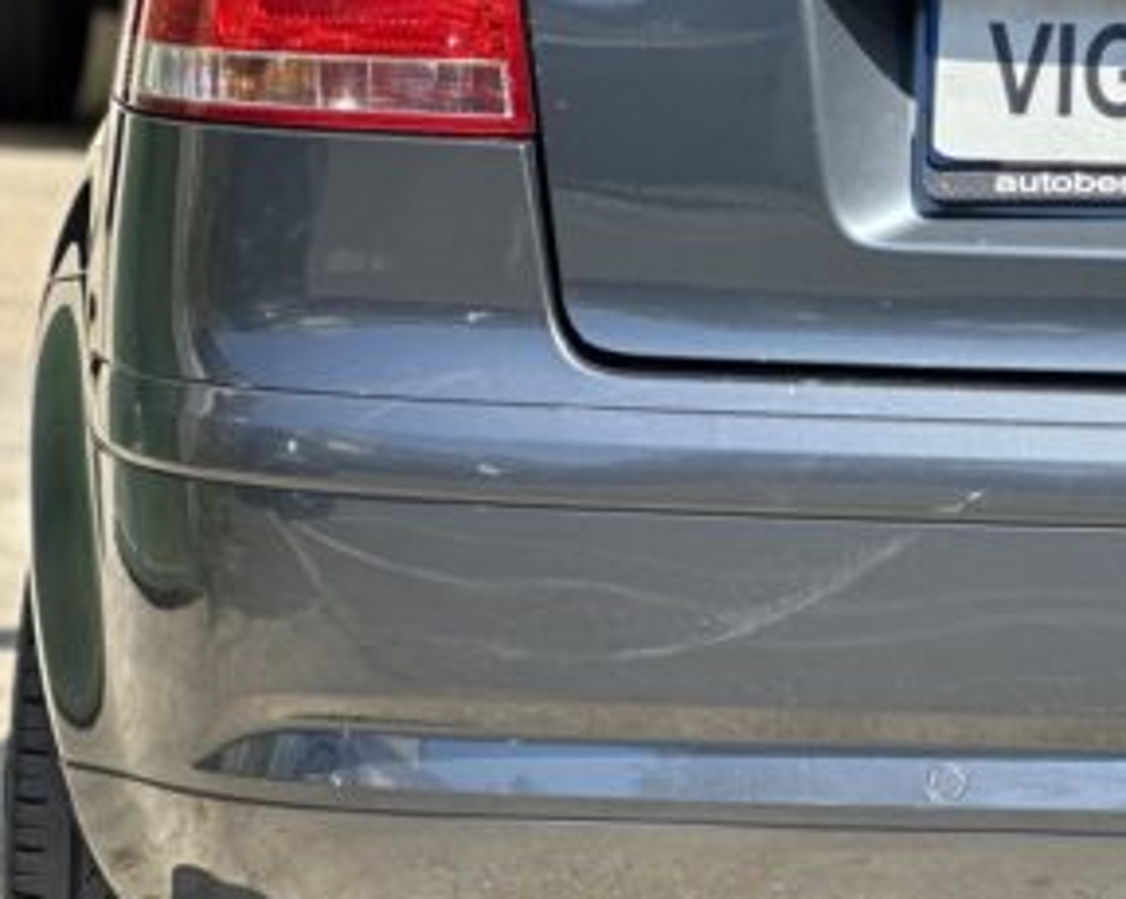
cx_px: 1392
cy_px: 223
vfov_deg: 7.4
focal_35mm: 209
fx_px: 6960
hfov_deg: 9.1
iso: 25
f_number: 2.8
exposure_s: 1/254
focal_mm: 9
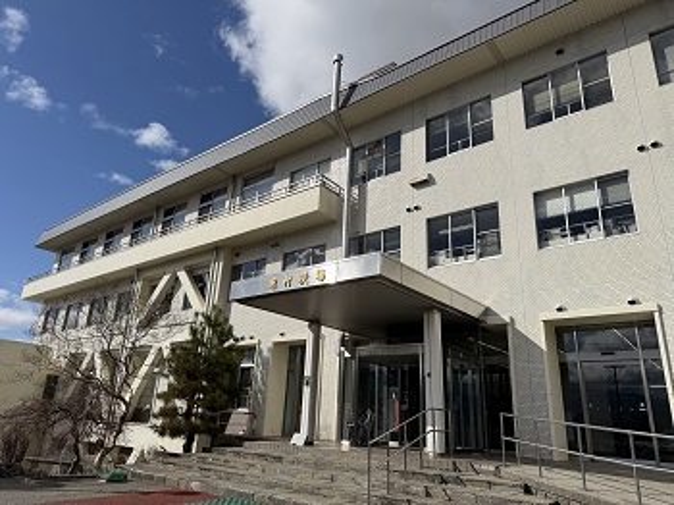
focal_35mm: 24
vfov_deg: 56.8
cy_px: 252
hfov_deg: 71.6
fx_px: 467
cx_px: 337
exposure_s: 1/10309
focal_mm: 6.76
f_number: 1.78
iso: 80
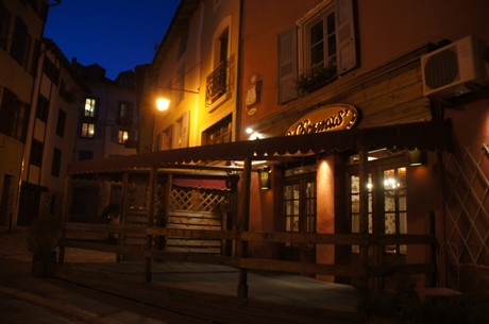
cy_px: 162
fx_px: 366
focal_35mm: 27
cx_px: 244
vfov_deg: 47.8
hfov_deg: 67.5
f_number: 3.5
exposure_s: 1/30
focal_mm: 18
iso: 1250
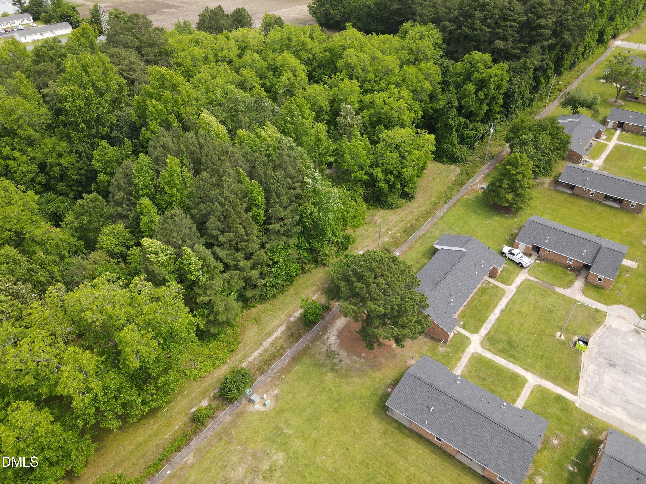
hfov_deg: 71.6
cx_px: 323
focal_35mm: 24
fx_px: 448
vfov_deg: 56.8
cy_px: 242
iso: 100
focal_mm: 4.5
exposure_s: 1/15
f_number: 2.8
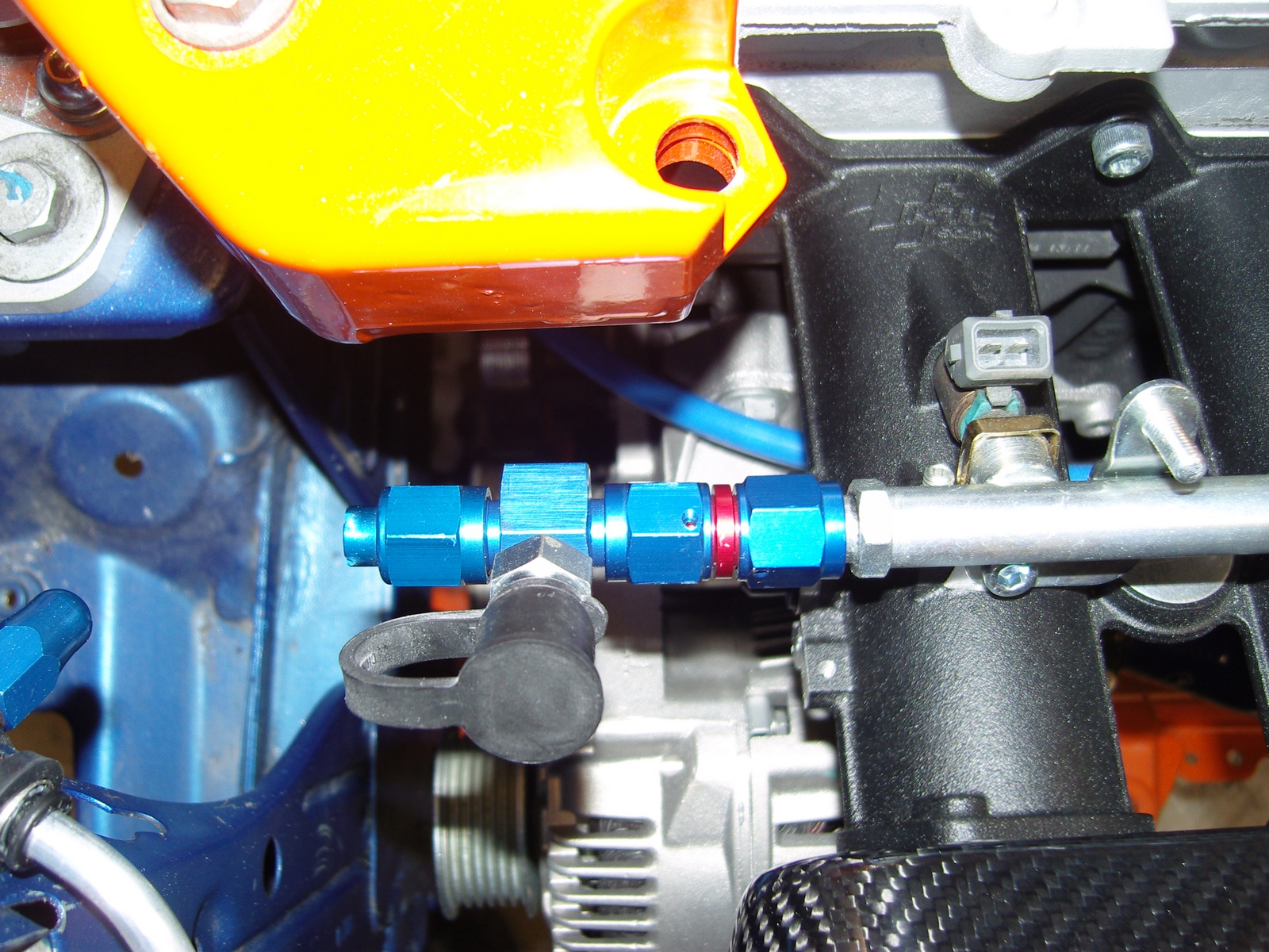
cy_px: 476
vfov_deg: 41.8
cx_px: 634
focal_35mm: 34
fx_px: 1246
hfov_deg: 54.0
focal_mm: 7.3
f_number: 2.8
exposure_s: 1/40
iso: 100
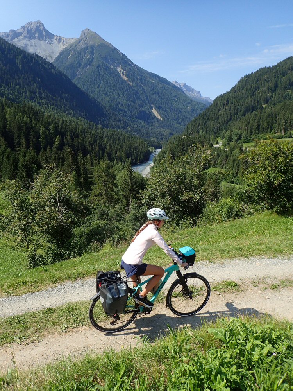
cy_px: 196
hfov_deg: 54.9
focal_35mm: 25
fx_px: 282
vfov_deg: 69.4
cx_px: 146
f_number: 2.8
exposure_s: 1/1000
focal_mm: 4.5
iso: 100
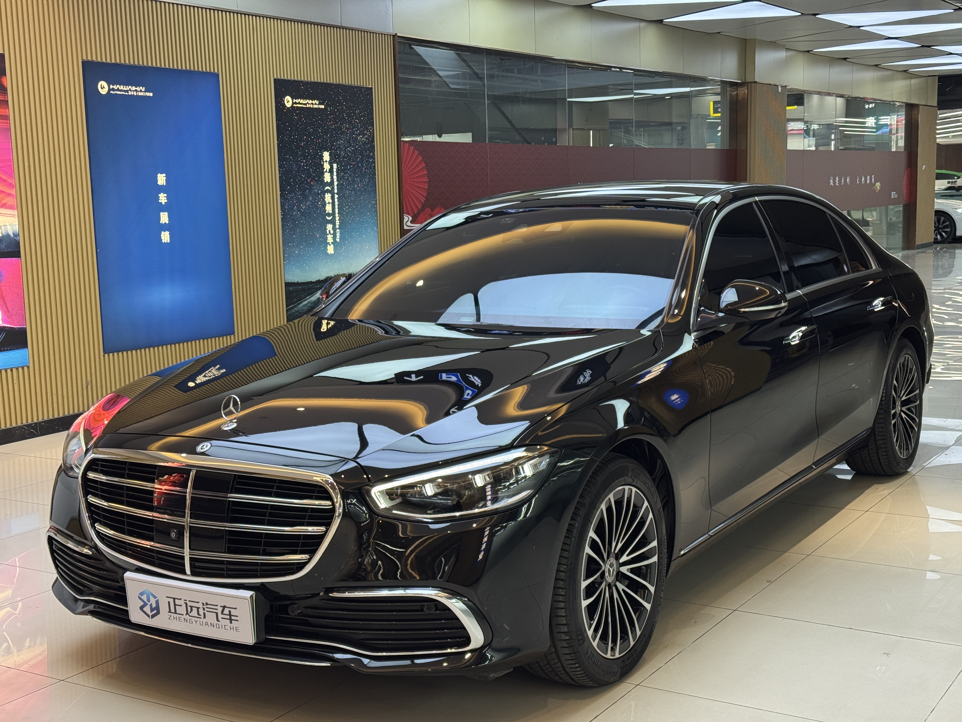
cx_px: 481
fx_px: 1334
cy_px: 361
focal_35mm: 48
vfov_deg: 30.3
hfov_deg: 39.7
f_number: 1.78
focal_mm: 6.76
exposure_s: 1/51
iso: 100
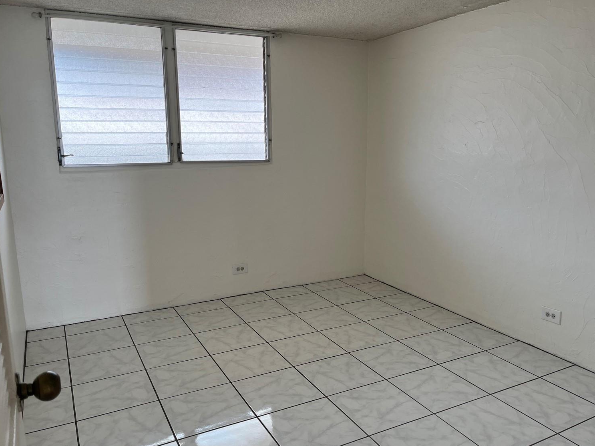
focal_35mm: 28
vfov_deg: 49.7
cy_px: 237
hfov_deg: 63.4
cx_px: 309
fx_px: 481
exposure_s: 1/120
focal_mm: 5.1
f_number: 1.6
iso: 64
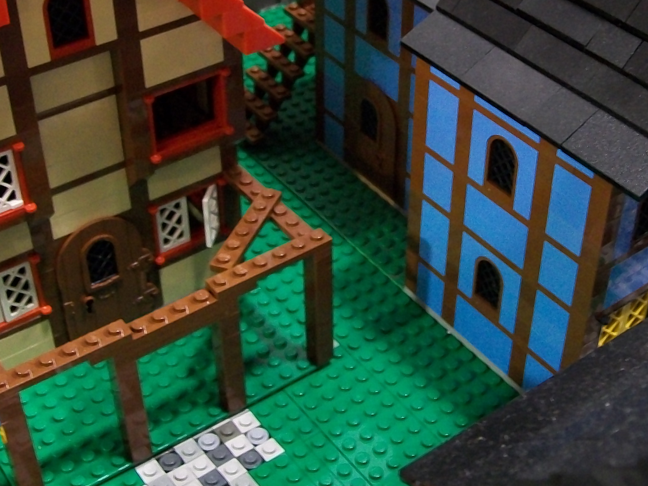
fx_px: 1048
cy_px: 120
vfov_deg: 25.8
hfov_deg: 34.3
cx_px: 364
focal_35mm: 56
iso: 240
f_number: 2.7
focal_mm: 6
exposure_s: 1/8
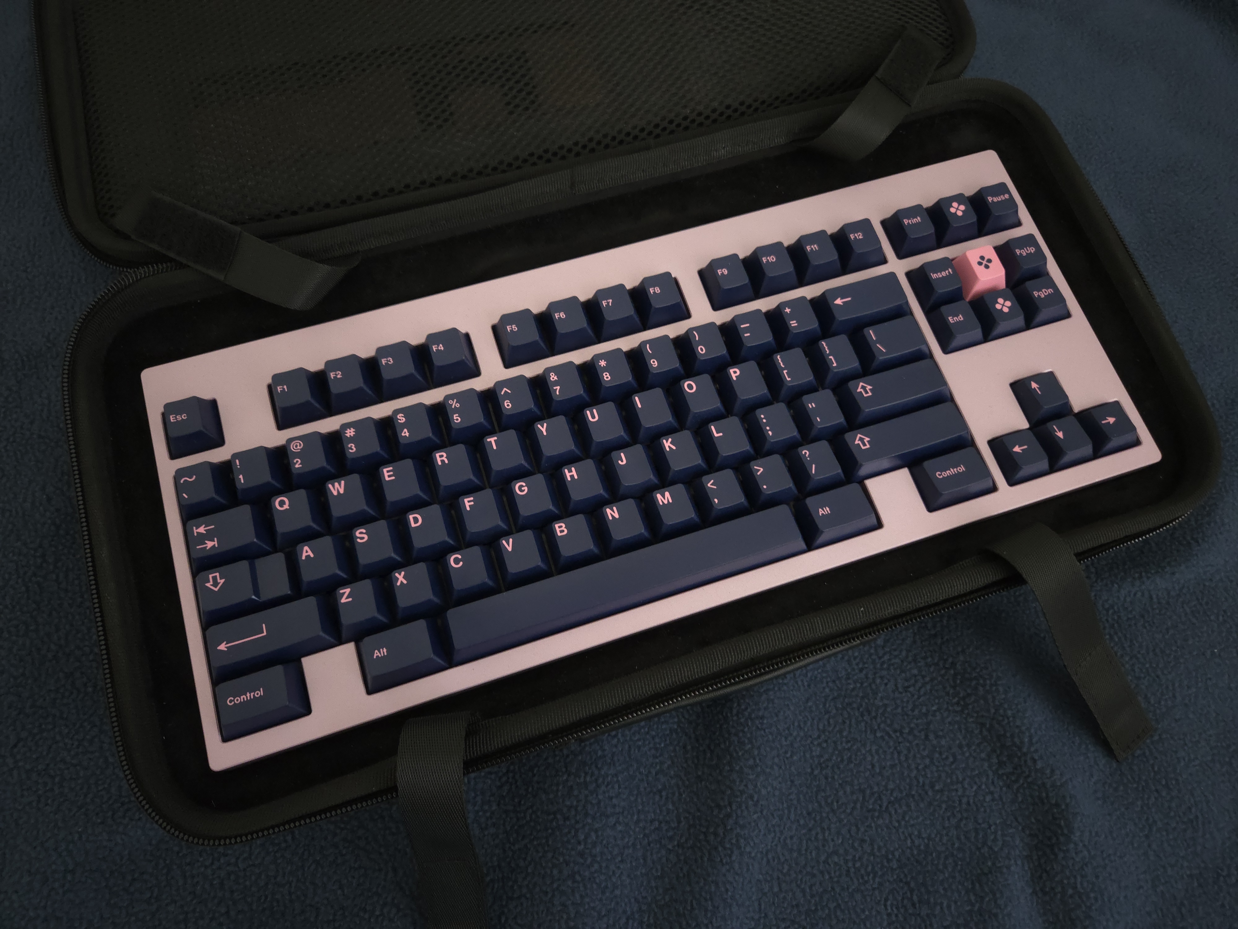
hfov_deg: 73.9
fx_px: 823
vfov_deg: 58.9
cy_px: 464
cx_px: 619
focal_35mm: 23
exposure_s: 1/10
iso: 500
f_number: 1.8
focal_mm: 5.4
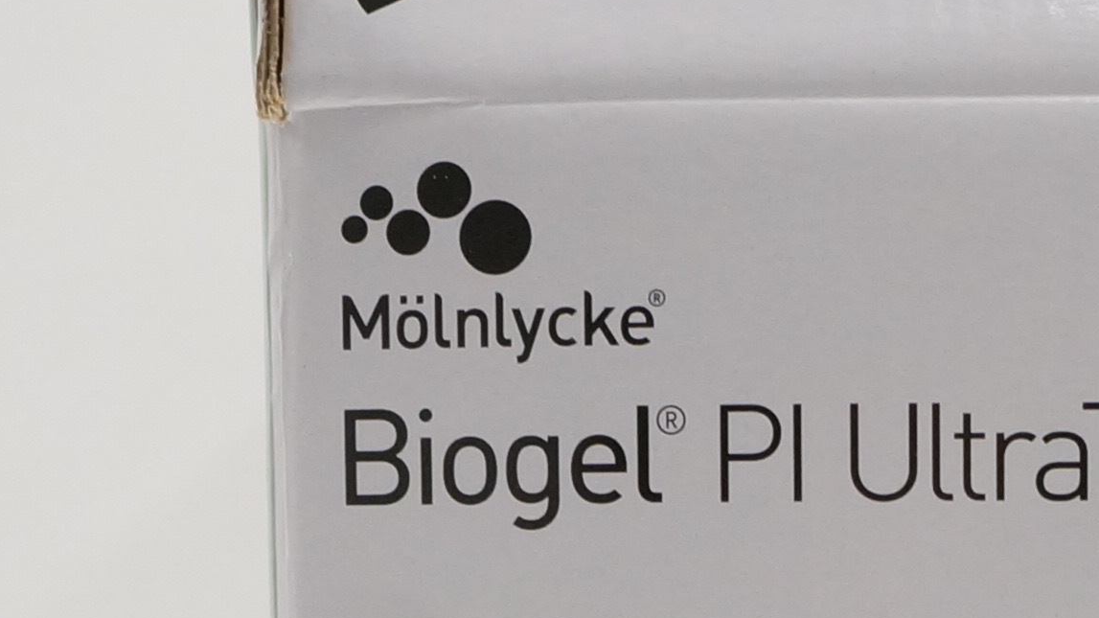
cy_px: 984
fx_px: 3526
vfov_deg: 9.7
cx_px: 1001
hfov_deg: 17.4
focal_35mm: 121
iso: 800
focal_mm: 18
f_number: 6.3
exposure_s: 1/160
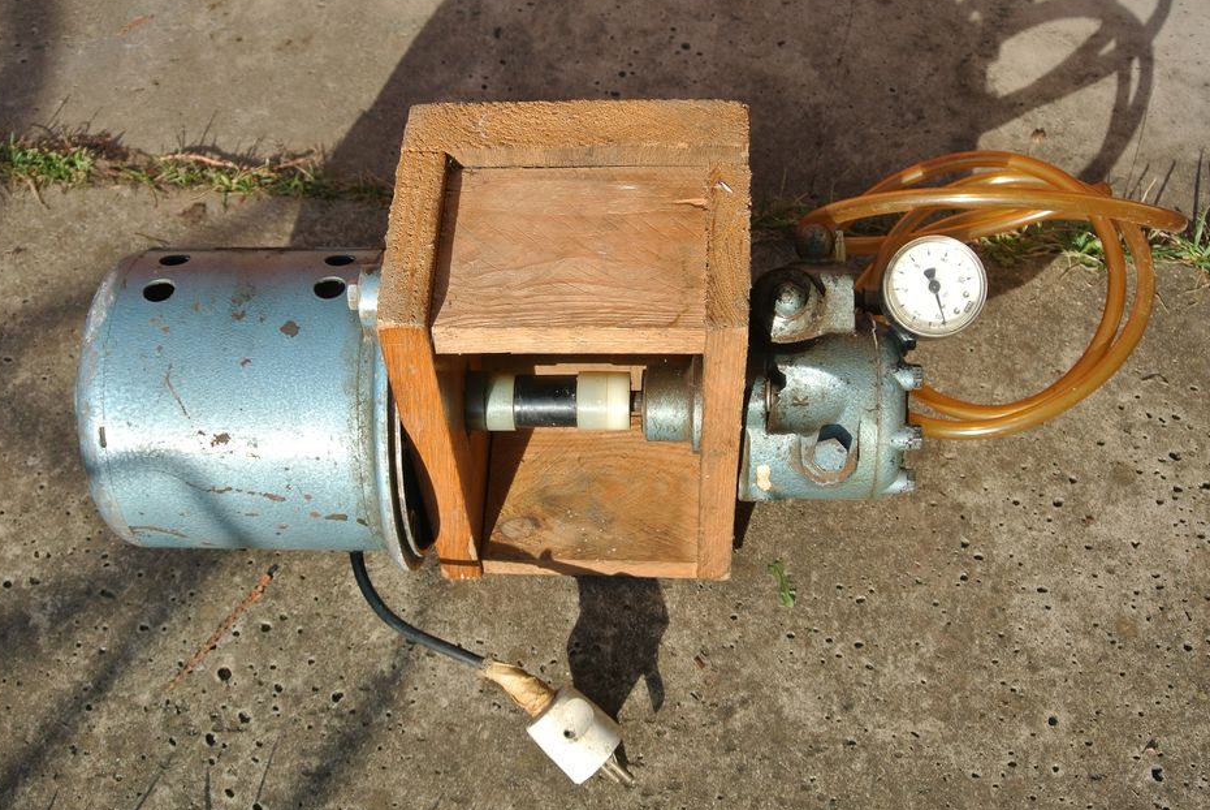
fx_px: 1447
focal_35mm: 43
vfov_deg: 31.3
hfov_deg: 45.4
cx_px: 570
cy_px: 417
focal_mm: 15.1
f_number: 5
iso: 100
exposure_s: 1/400
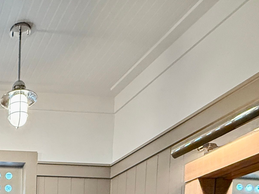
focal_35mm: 47
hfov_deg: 32.7
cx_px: -57
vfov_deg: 23.1
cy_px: 311
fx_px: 352
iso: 640
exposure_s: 1/120
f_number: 2.2
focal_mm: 2.22
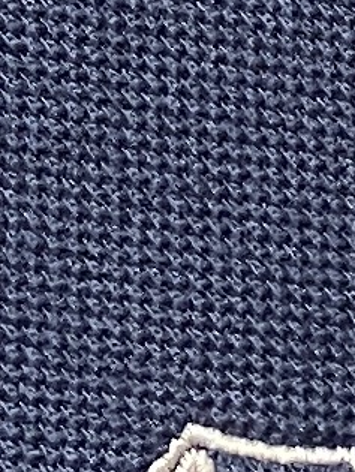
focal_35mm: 92
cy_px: 832
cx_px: 255
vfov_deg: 17.5
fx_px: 1255
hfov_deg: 16.0
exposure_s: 1/94
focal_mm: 4.25
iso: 125
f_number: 1.8
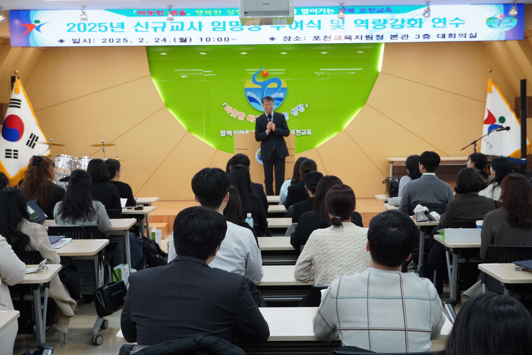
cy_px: 178
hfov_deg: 37.9
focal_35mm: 52
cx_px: 266
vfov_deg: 25.8
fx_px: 776
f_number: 4.5
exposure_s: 1/60
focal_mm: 35
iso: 500
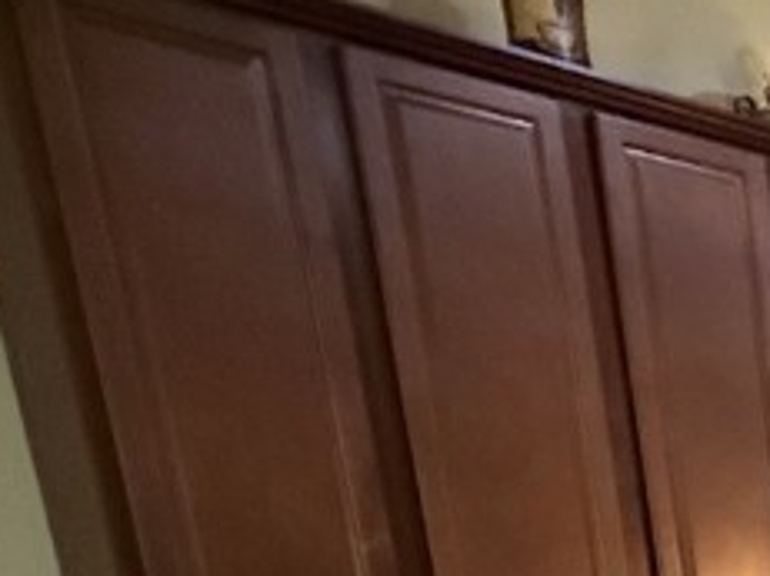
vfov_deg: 19.5
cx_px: 1473
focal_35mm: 62
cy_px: 939
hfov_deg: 19.9
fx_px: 1378
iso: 1250
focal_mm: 2.22
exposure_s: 1/60
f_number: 2.2
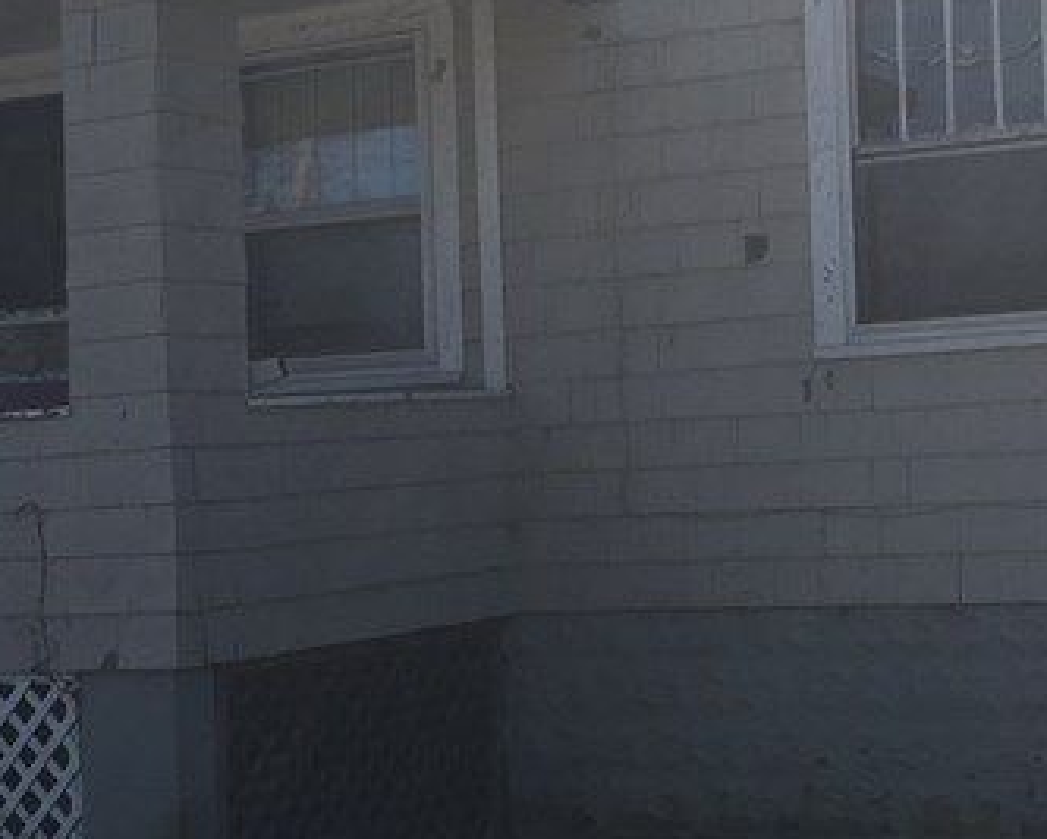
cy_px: 393
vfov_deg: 17.7
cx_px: 648
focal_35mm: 87
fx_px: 2698
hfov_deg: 21.9
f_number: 2.2
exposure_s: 1/2137
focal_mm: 4.15
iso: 25
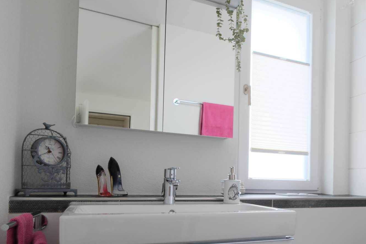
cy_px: 179
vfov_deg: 43.7
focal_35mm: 29
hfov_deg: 61.7
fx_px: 295
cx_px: 251
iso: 250
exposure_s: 1/15
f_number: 4
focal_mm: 10
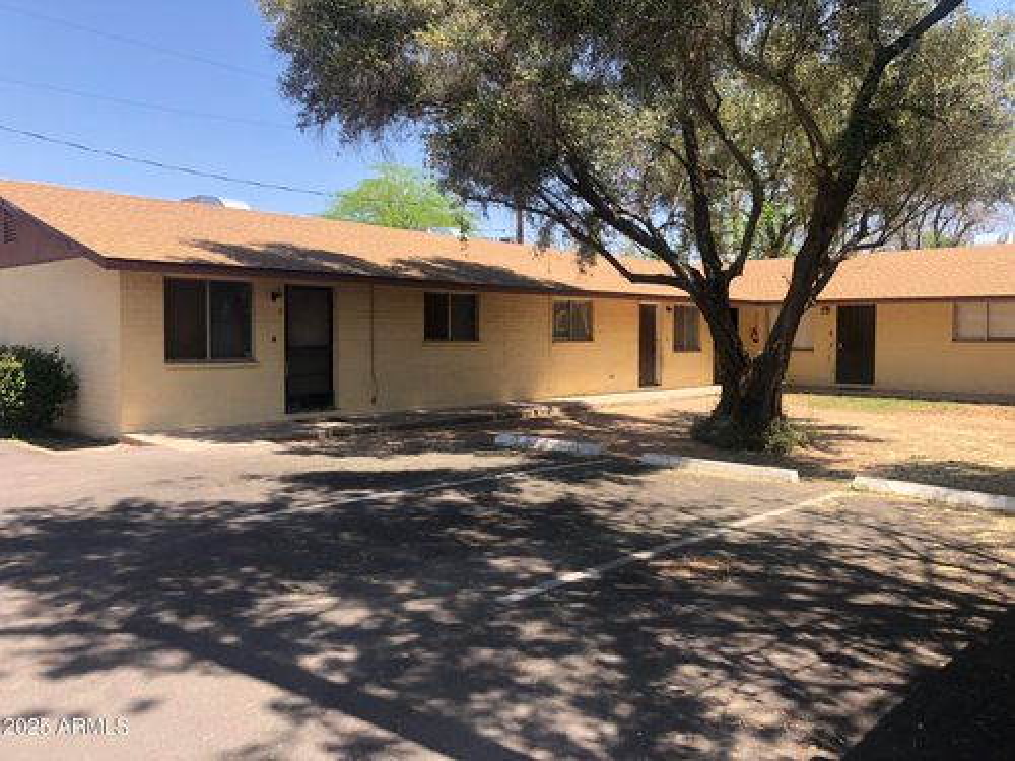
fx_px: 821
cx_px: 508
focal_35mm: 28
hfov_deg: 63.4
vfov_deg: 49.7
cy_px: 380
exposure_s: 1/972
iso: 20
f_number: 1.8
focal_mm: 4
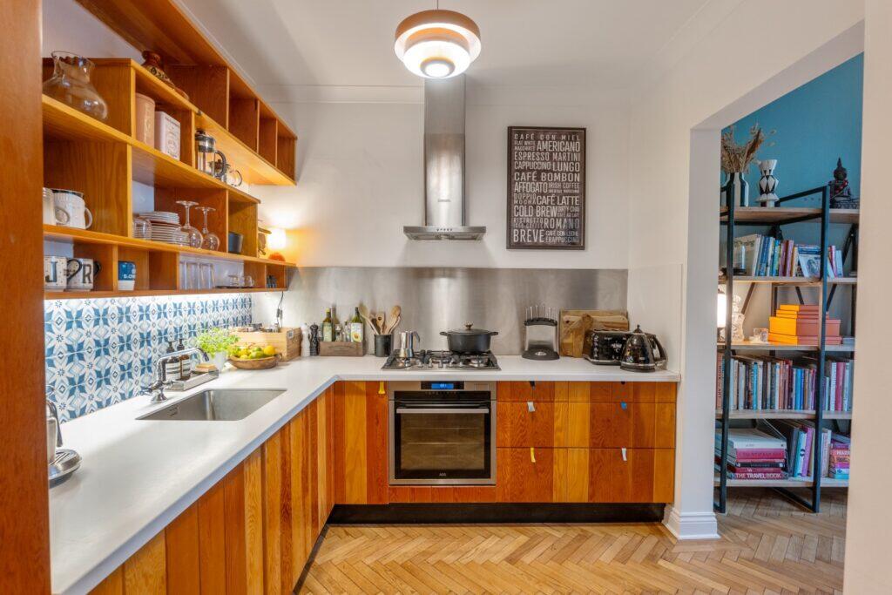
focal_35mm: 16
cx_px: 446
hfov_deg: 96.7
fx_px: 396
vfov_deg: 73.8
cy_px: 298
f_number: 8
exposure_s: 1/5
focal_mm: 16
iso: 400
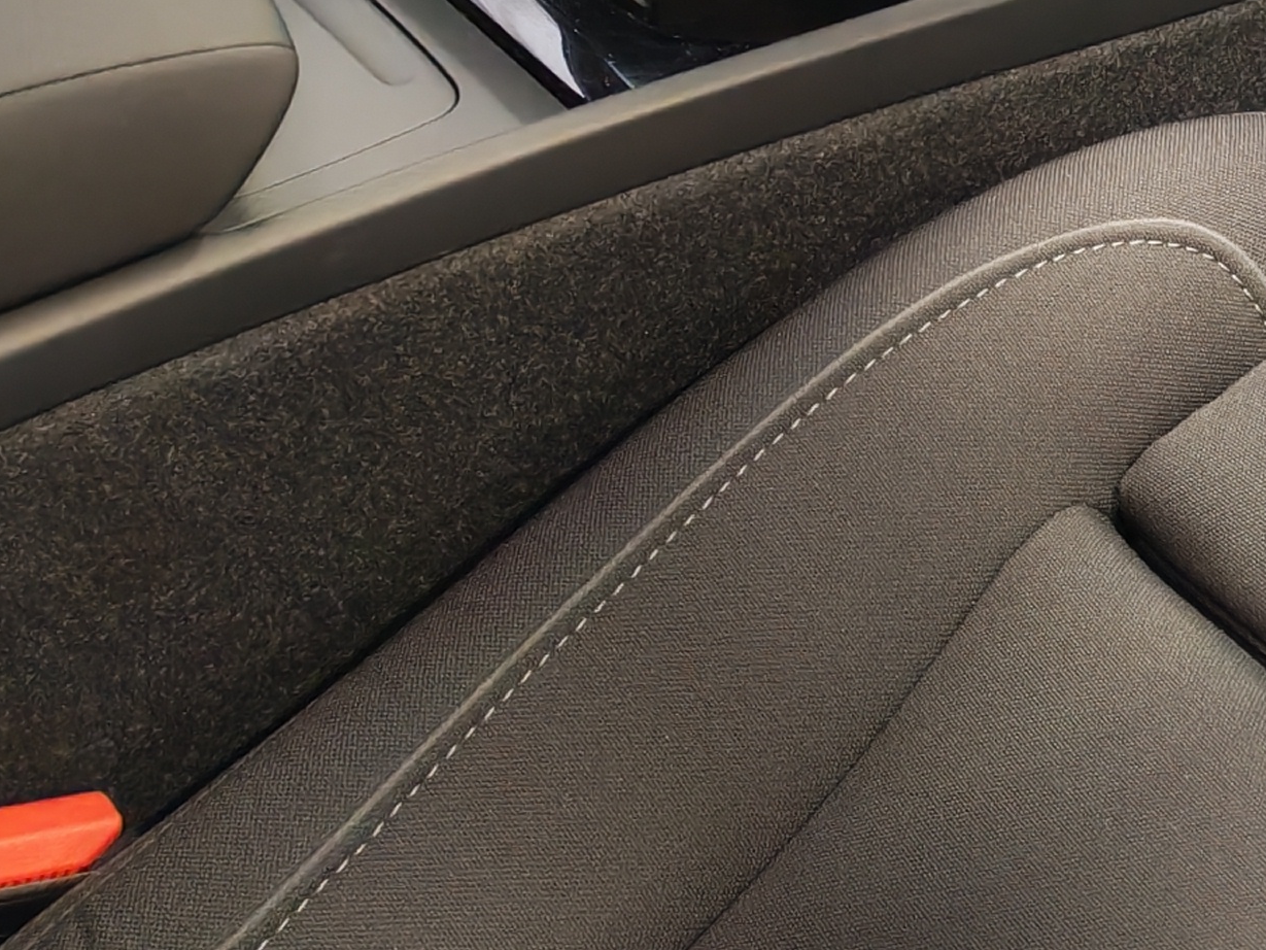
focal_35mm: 110
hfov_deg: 16.6
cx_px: 1759
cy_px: -600
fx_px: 4023
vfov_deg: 12.6
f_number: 1.9
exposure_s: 1/50
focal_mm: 6.12
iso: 1000
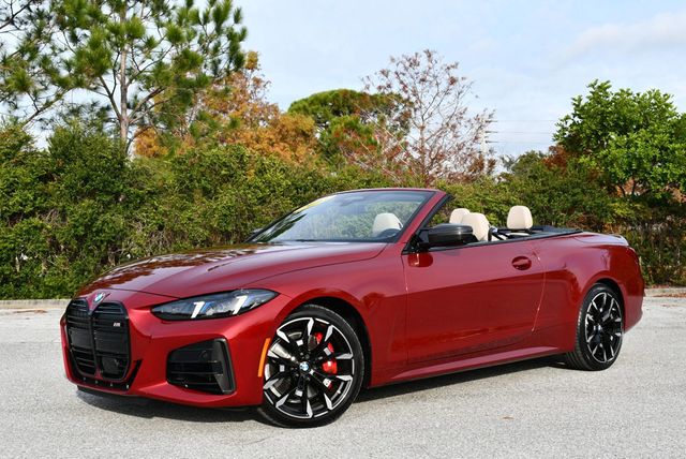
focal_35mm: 48
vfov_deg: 28.1
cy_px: 230
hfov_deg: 41.1
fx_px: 915
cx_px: 343
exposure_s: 1/250
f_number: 8
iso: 180
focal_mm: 24
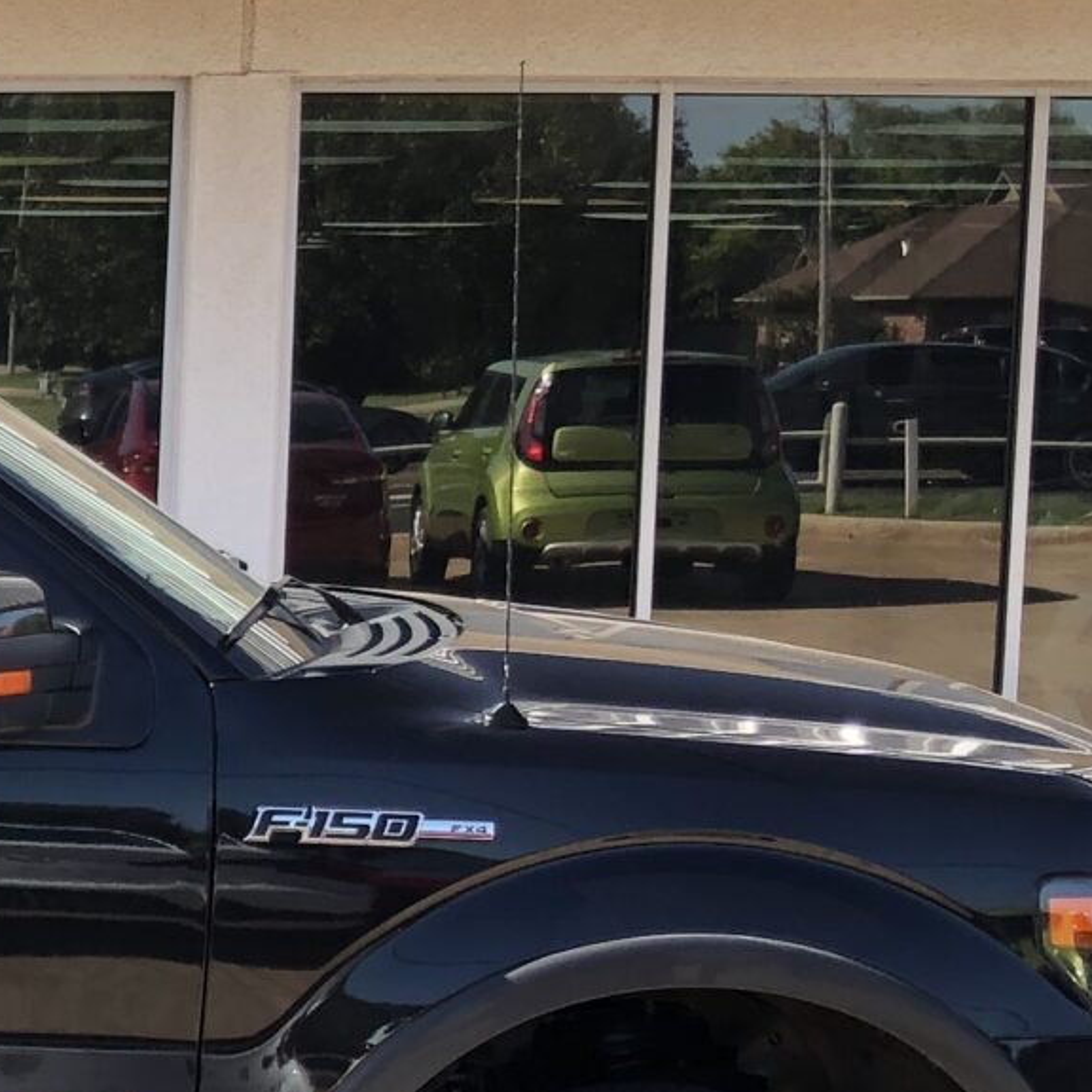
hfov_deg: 14.5
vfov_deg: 15.8
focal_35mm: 110
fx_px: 3926
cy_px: 817
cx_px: -664
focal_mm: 3.99
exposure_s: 1/684
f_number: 1.8
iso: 20
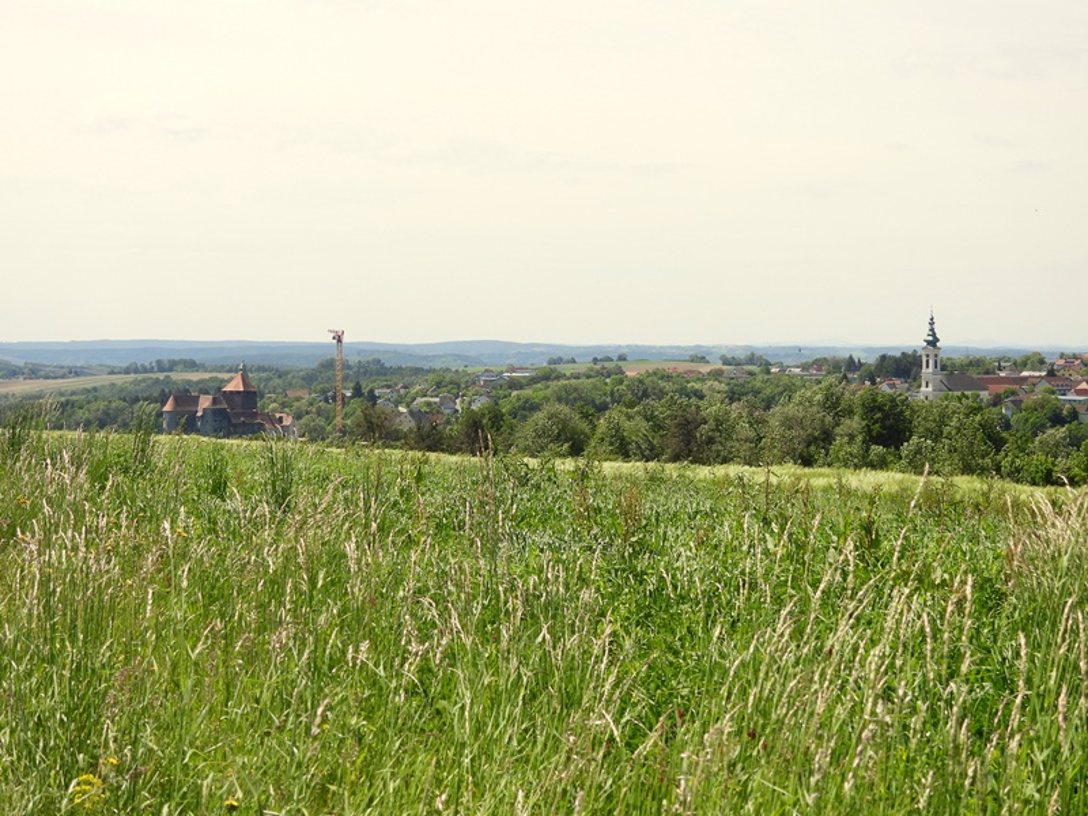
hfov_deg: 27.8
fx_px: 2200
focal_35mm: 70
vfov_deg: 21.0
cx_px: 544
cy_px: 408
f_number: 3.5
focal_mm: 12.5
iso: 100
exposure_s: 1/1000
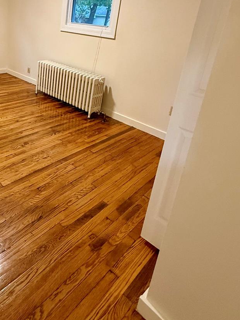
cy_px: 93
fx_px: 240
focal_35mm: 26
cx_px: 56
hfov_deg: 50.5
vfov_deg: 64.5
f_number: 2.2
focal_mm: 2.22
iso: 500
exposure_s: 1/60
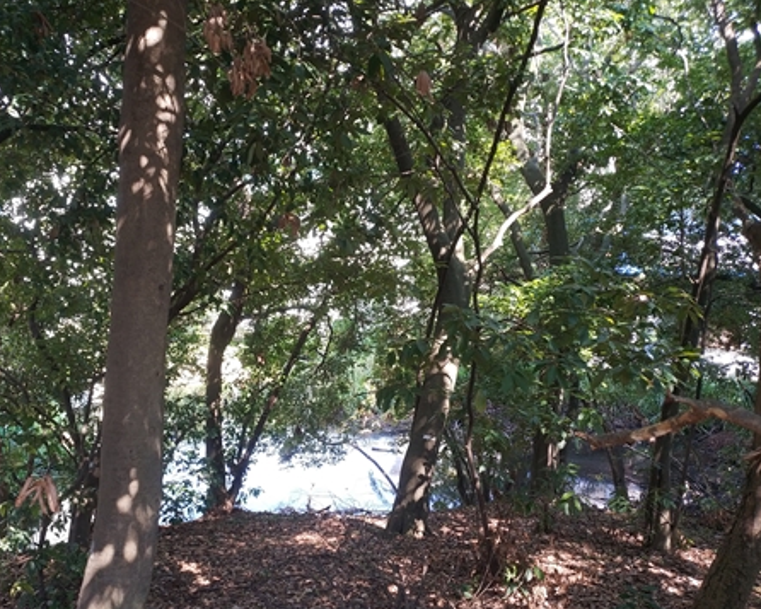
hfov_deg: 43.5
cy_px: 360
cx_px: 288
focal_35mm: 42
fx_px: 946
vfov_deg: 35.6
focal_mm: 4.5
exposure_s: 1/50
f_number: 2
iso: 130
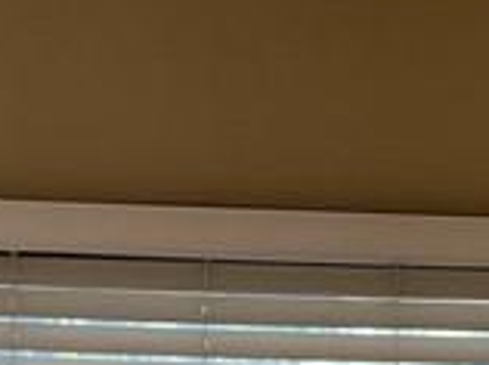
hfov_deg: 11.7
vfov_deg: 7.7
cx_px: 176
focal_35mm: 169
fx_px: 2384
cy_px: 1055
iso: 125
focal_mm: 4.25
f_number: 1.8
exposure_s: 1/120
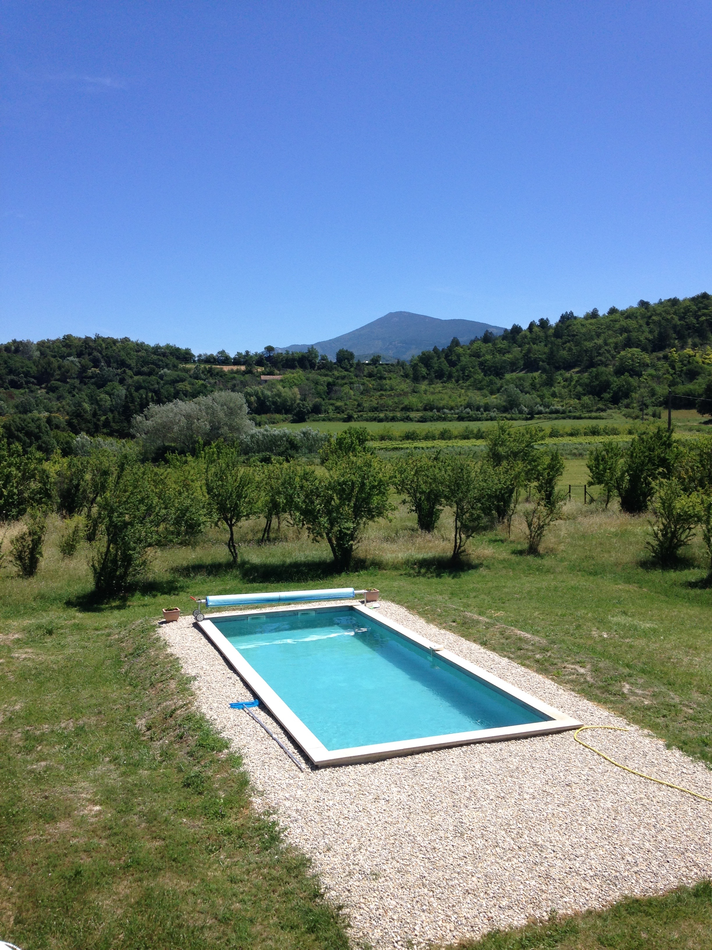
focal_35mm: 33
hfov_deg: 42.9
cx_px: 356
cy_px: 475
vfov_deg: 55.4
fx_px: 905
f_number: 2.4
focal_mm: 4.12
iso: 50
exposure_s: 1/1642
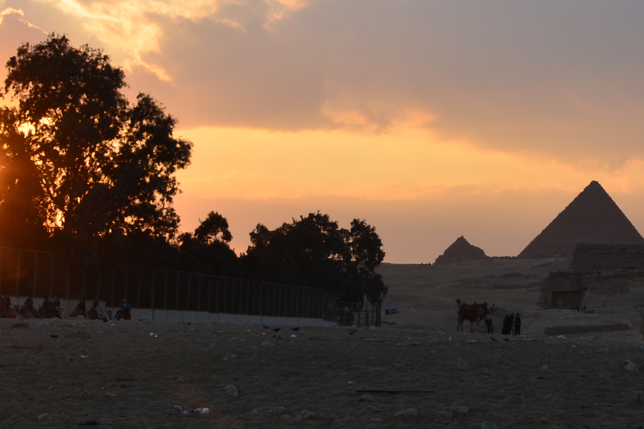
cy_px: 248
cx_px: 599
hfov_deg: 23.5
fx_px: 1503
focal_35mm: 84
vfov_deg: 16.3
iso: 110
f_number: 8
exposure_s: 1/250
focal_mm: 22
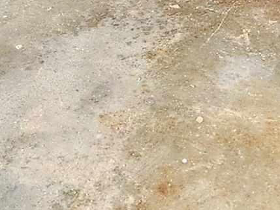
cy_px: -295
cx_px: 188
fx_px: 752
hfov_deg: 21.0
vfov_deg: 12.5
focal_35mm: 93
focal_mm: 2.2
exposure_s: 1/120
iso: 80
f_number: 2.2
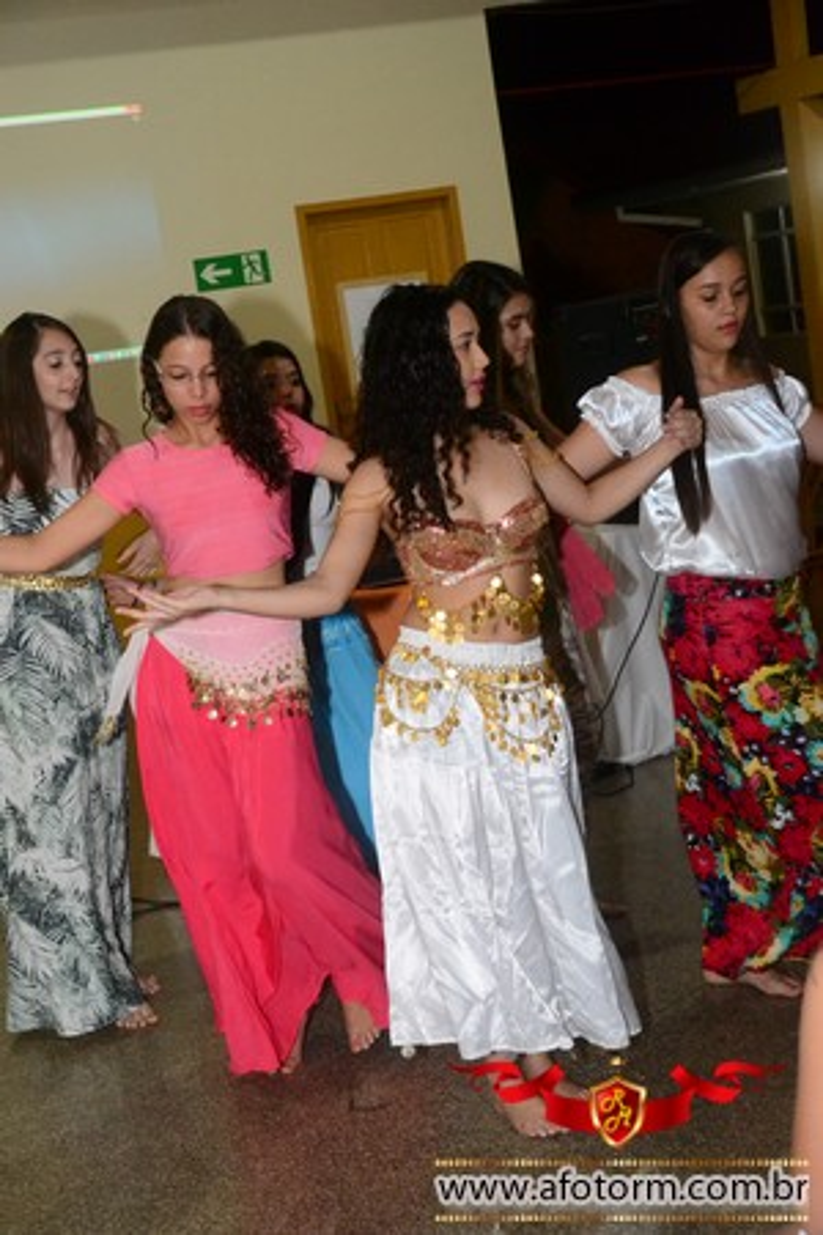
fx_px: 1954
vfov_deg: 35.1
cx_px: 412
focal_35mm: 57
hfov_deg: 23.8
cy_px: 618
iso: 3200
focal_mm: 38
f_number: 5.6
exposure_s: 1/80
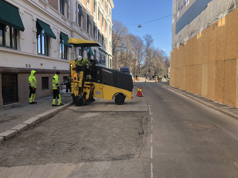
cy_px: 89
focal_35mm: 28
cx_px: 119
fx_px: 193
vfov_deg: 49.7
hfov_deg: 63.4
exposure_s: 1/400
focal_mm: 3.99
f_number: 1.8
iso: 20
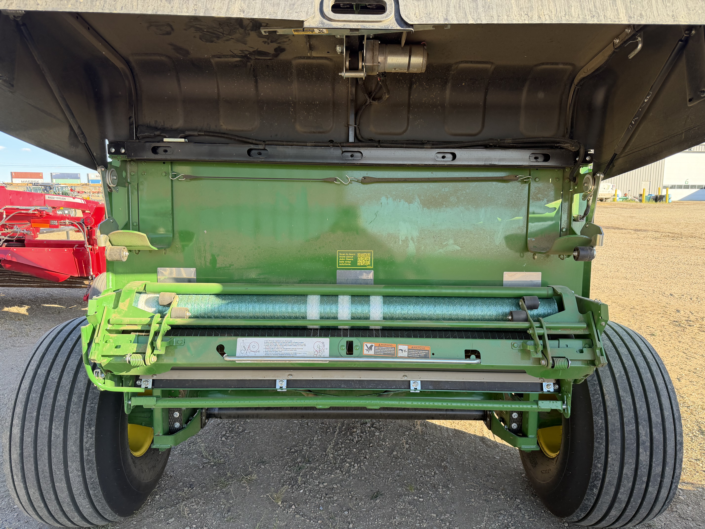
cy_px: 264
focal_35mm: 24
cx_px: 352
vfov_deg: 56.8
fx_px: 489
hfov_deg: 71.6
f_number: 1.78
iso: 100
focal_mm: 6.76
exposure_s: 1/617
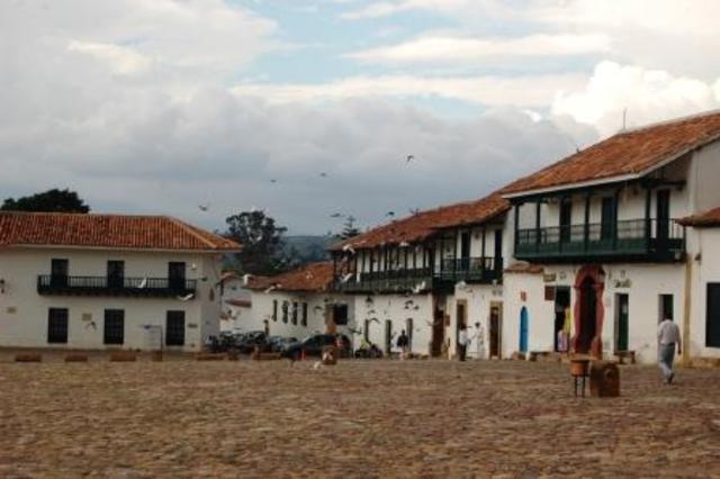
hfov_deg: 24.6
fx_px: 1649
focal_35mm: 82
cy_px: 240
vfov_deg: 16.5
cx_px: 360
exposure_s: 1/200
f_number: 7.1
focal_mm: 55
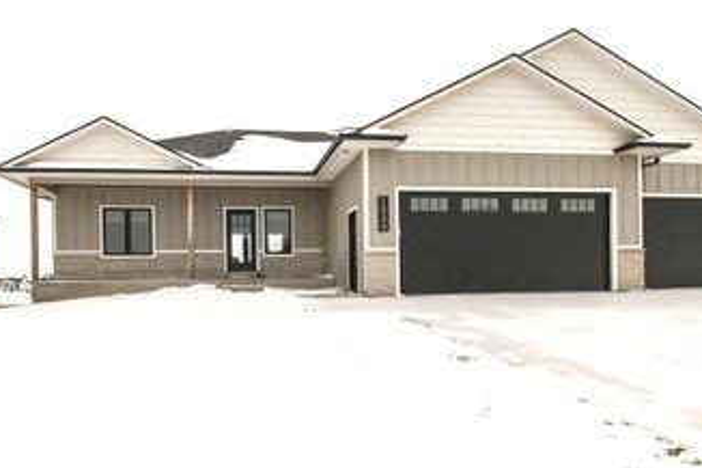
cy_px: 281
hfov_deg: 75.8
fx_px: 448
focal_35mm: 23
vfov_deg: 54.6
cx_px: 306
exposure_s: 1/6400
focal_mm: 10
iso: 1000
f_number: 7.1
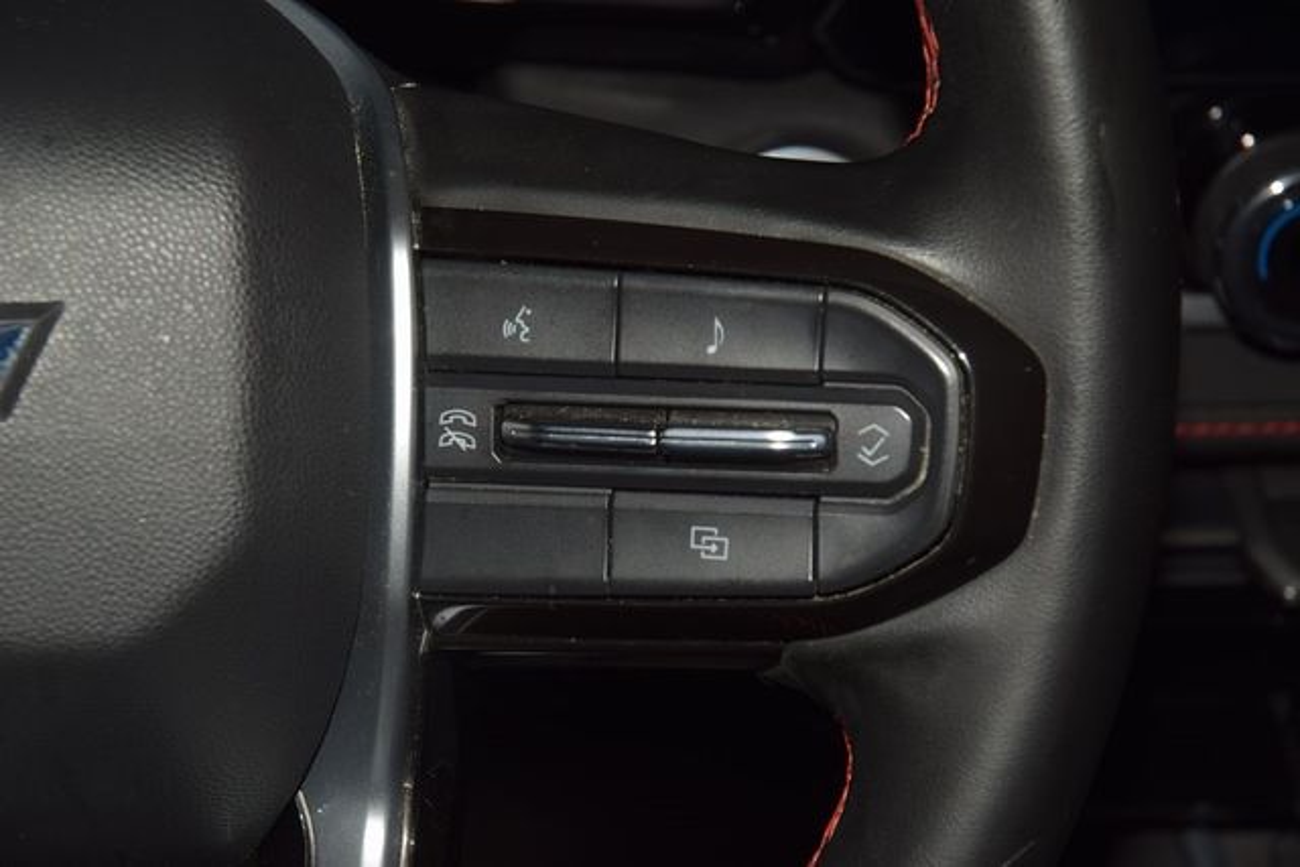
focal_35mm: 105
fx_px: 3792
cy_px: 434
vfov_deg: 13.0
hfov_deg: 19.5
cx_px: 650
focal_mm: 70
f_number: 8
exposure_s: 1/125
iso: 100
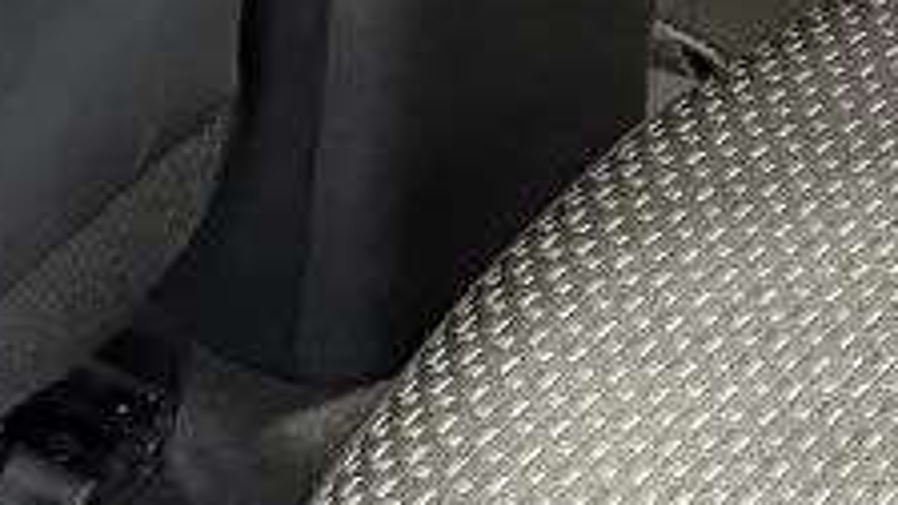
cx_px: 902
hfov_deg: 12.6
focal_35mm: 168
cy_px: -285
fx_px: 4000
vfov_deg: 7.1
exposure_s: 1/33
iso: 640
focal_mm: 6.76
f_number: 1.78
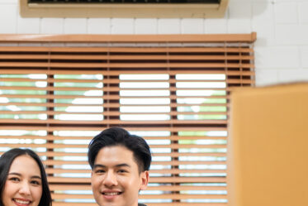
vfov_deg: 18.4
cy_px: 211
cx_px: 78
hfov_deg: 27.7
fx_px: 616
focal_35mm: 72
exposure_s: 1/500
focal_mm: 35
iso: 640
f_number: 1.8
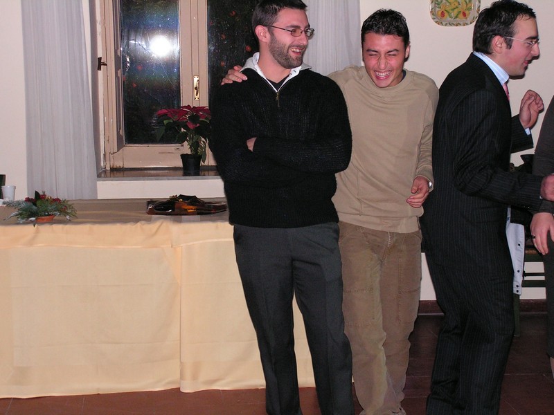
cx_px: 277
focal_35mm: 68
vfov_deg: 21.6
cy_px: 208
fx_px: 1088
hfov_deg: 28.6
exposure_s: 1/80
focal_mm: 11.4
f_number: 3.3
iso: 200
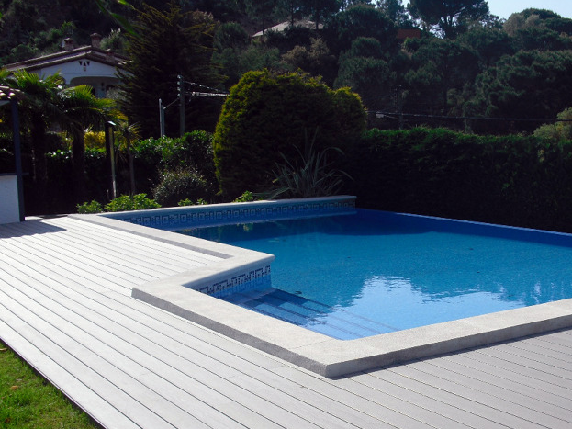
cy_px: 307
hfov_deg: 36.5
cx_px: 369
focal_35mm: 52
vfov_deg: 27.7
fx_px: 859
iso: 64
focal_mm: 6.3
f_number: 7.8
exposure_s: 1/200
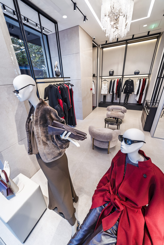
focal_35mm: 24
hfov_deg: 53.1
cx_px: 82
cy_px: 122
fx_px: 164
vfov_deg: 73.7
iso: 640
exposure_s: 1/50
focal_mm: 24
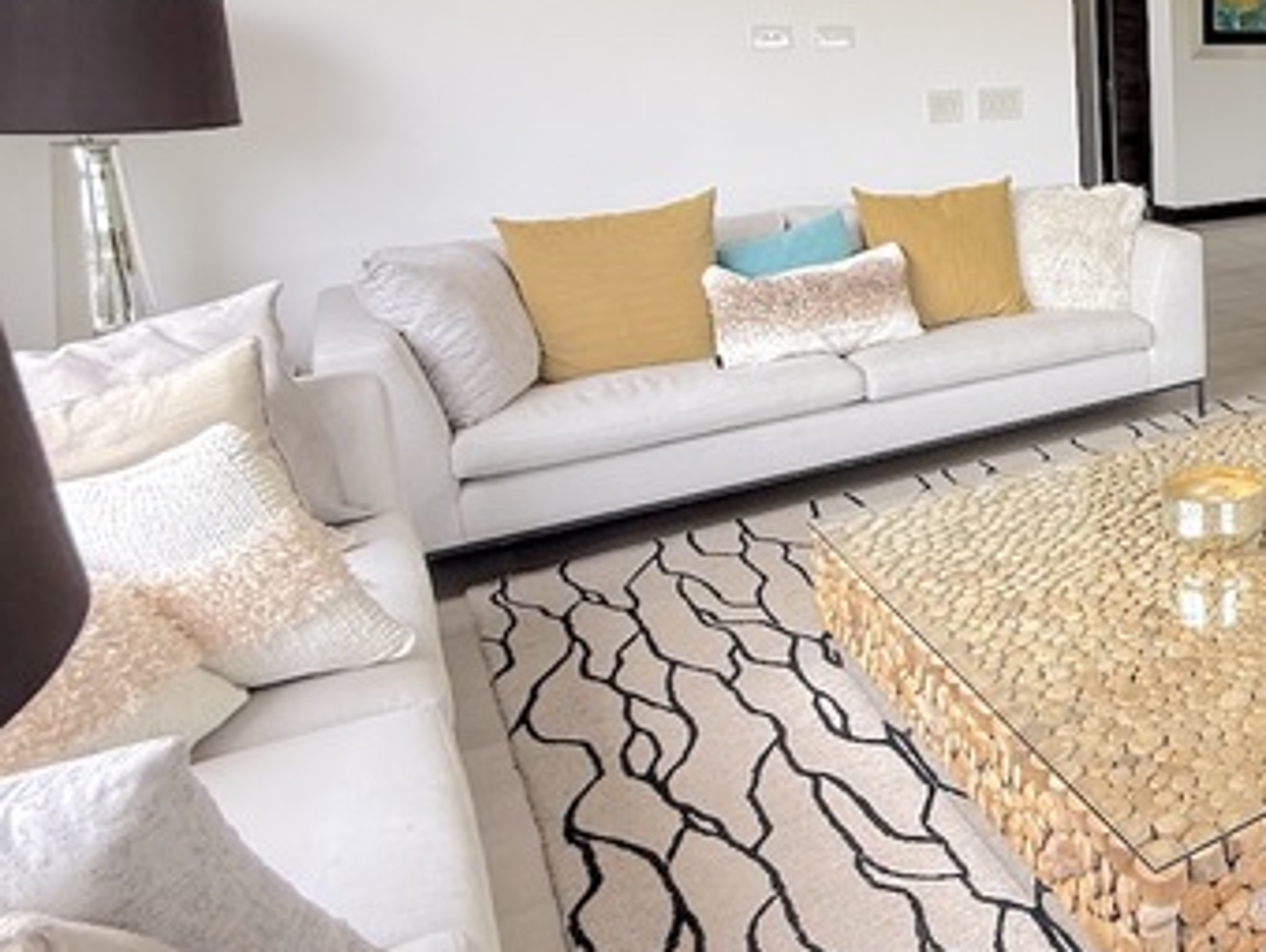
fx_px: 1208
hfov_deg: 42.3
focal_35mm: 33
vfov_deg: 41.3
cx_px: 1423
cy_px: 198
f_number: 2.2
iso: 125
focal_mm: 2.22
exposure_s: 1/99
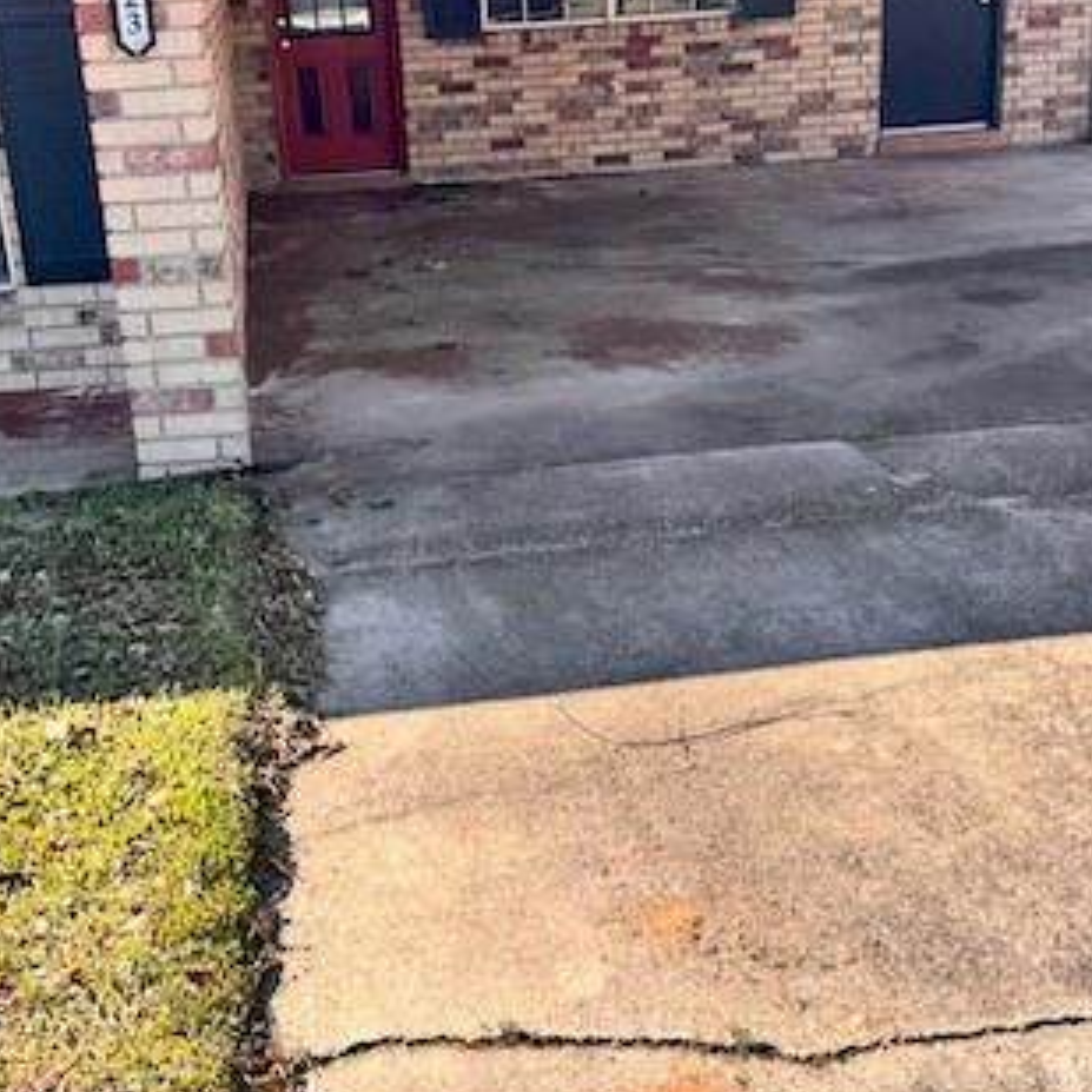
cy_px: 463
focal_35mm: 44
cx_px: 498
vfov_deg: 38.3
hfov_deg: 38.3
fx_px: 1570
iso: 80
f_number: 1.78
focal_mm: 6.76
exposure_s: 1/1980
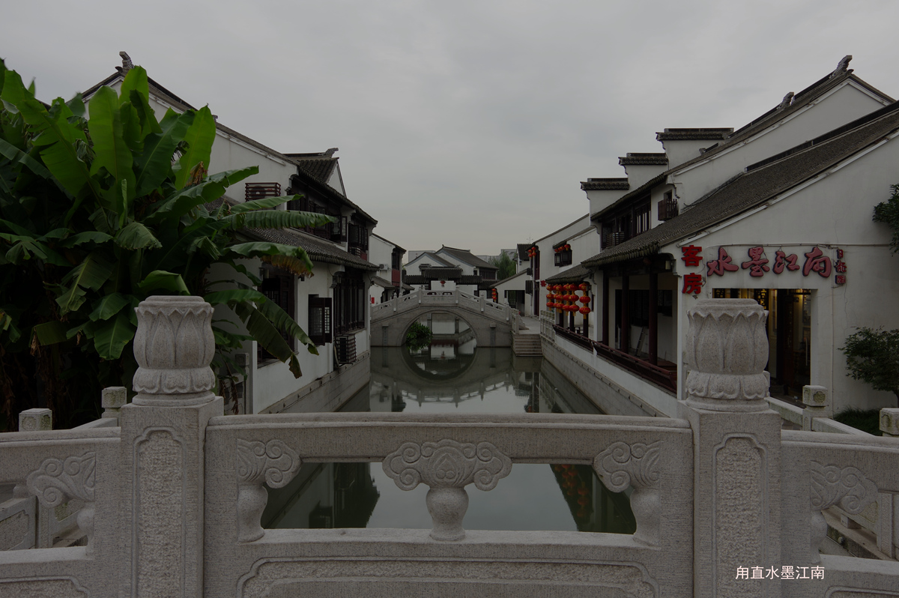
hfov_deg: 67.4
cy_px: 299
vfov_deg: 47.9
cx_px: 450
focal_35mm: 27
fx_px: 674
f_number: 11
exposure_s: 1/2.5
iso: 100
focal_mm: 18
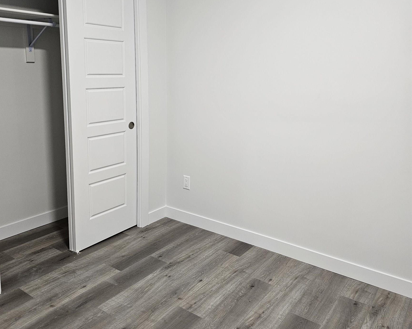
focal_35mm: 30
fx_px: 366
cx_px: 206
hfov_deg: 58.8
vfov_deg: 48.0
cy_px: 120
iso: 400
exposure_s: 1/120
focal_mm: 6.3
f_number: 1.7
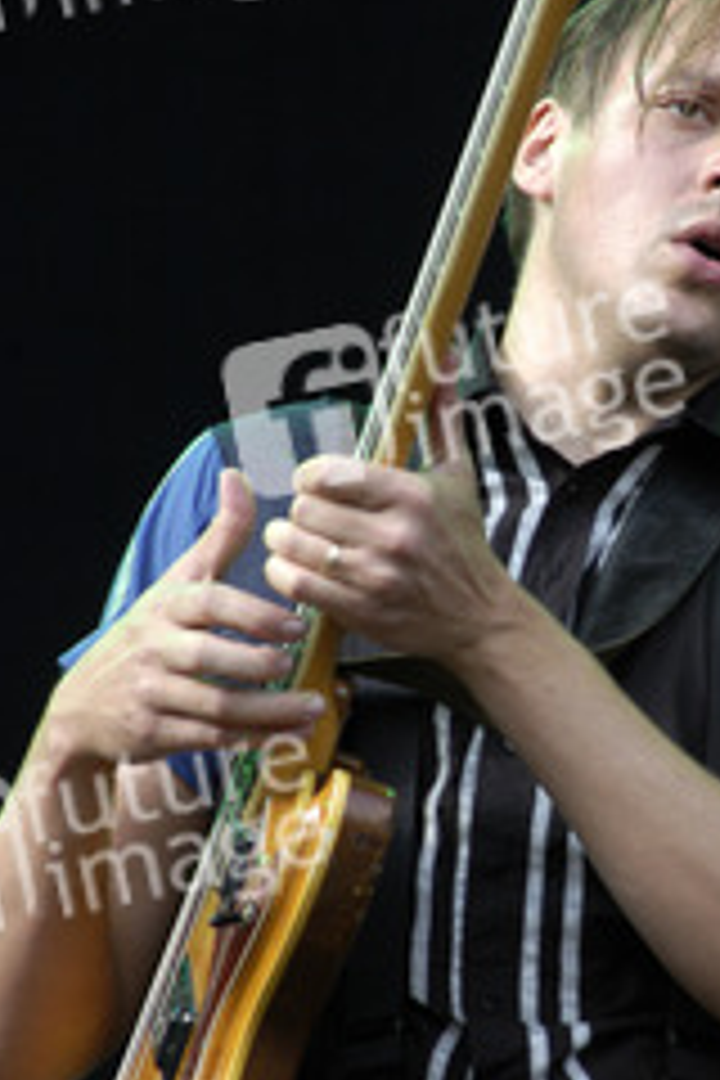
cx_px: 585
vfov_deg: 4.1
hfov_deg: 2.7
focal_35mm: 500
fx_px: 14999
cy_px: 616
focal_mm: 200
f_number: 5.6
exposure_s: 1/200
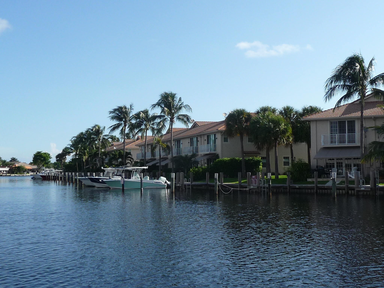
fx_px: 566
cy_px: 144
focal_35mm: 51
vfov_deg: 28.6
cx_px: 192
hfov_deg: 37.5
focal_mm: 5.3
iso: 100
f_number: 3.5
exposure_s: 1/1000
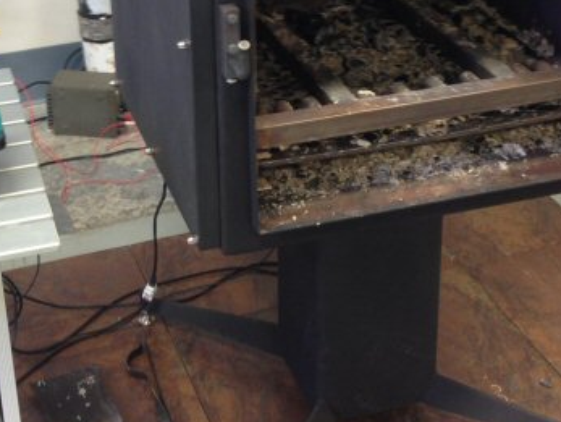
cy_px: 18
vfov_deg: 19.0
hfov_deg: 25.6
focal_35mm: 76
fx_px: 1233
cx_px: 209
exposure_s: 1/24
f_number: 2.4
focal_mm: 4.12
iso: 50
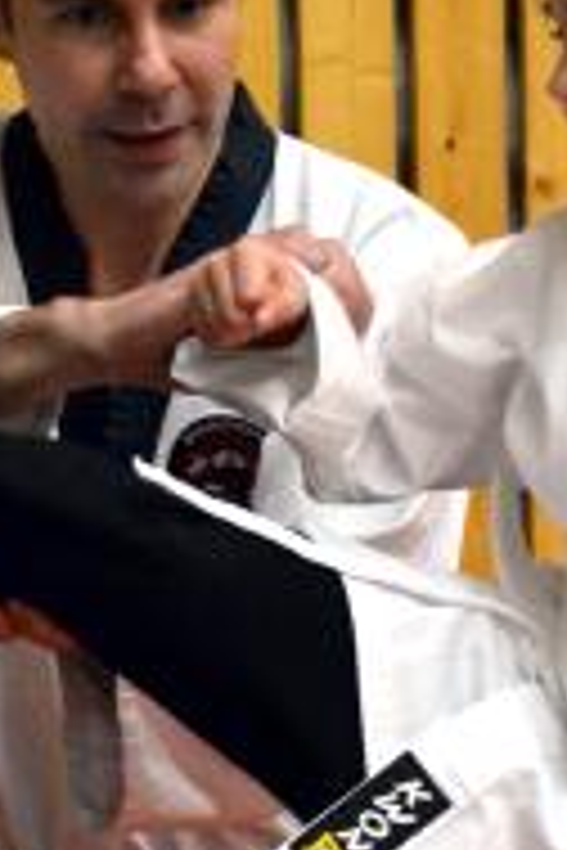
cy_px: 616
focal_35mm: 165
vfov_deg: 12.4
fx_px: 3898
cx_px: 502
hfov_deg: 8.3
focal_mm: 32
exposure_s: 1/80
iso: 3200
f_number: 4.8
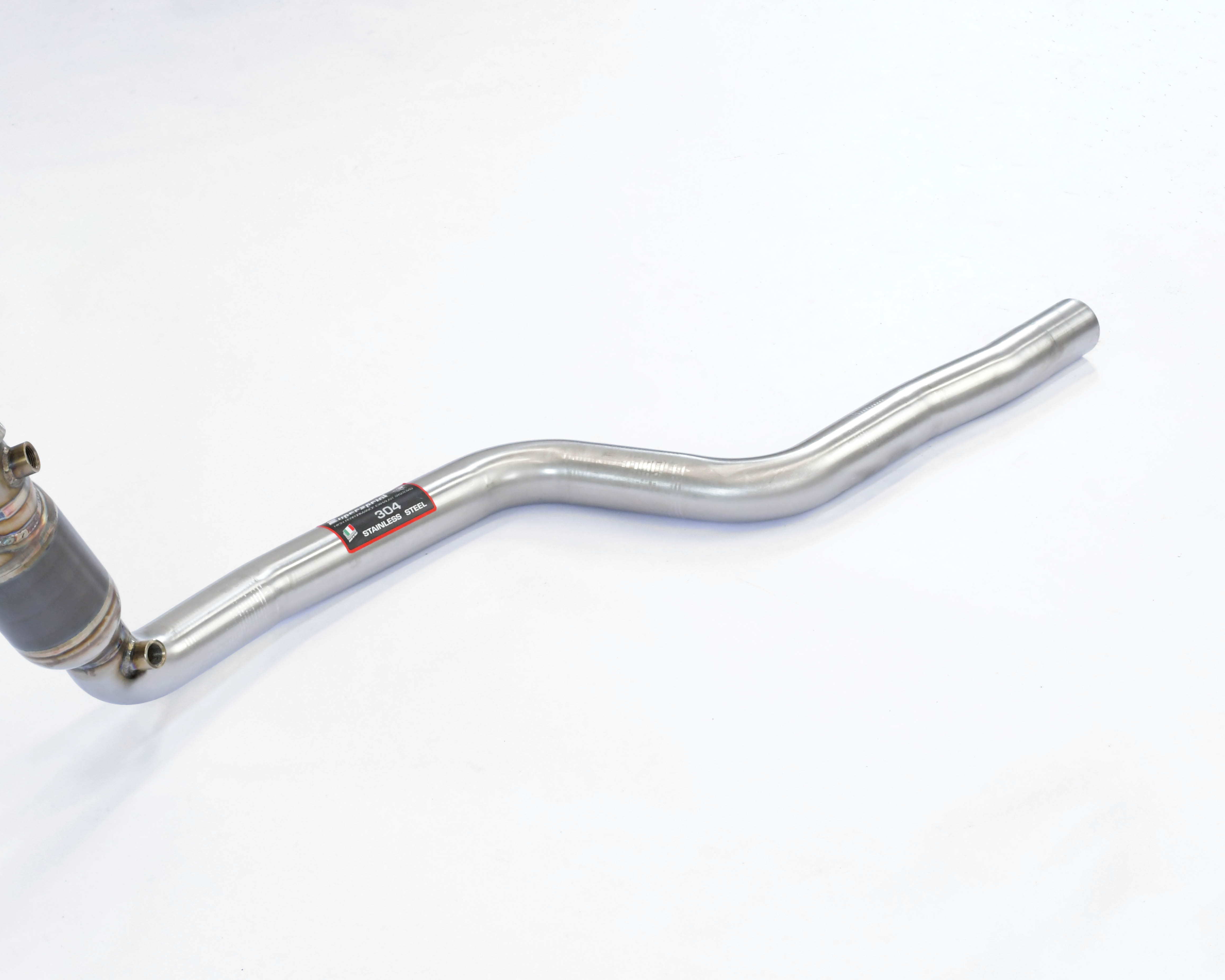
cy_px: 493
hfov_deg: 25.0
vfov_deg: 20.2
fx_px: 2755
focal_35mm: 76
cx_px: 510
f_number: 13
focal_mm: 45
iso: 2500
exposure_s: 1/100
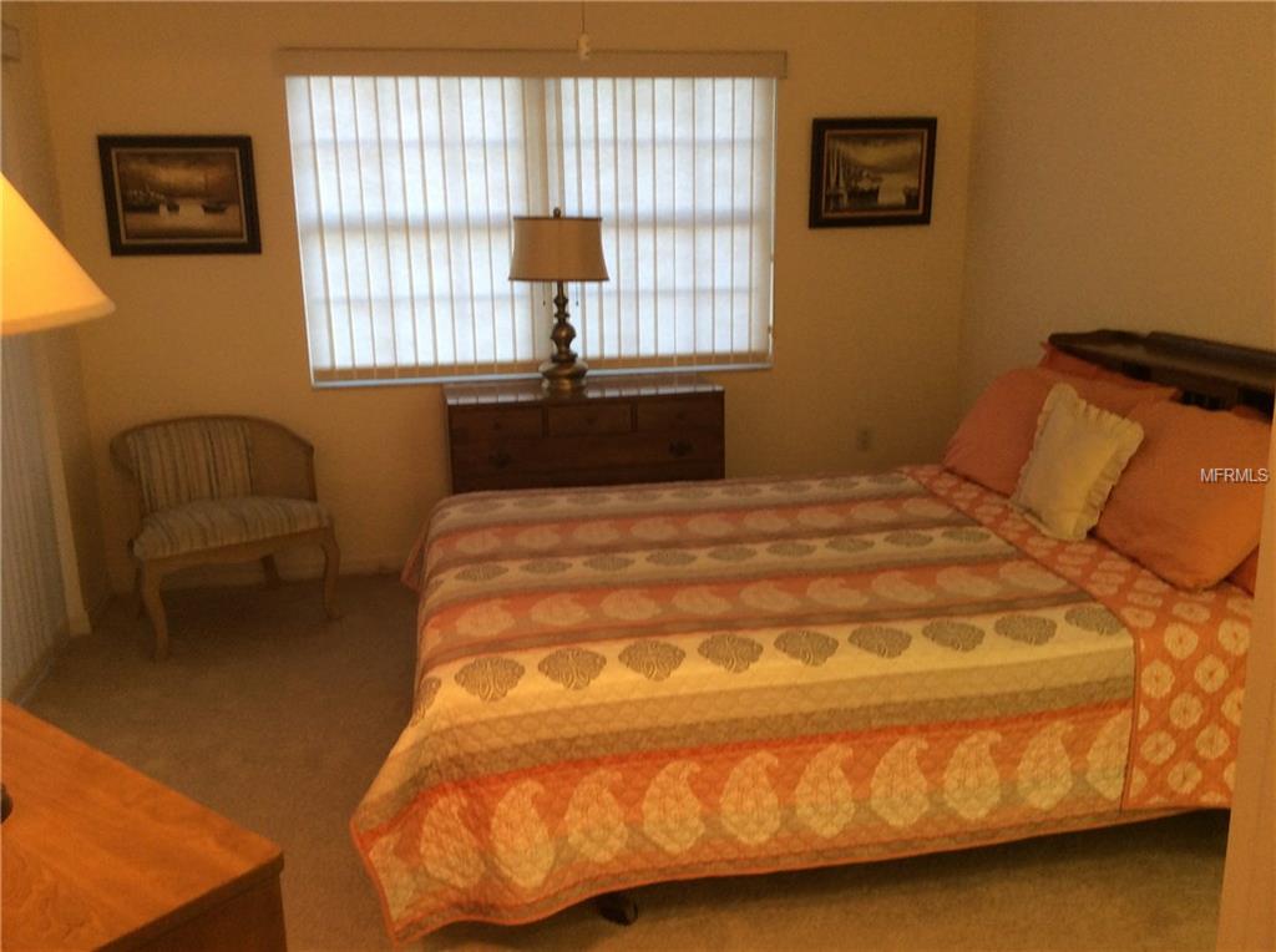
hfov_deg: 56.9
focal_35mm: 32
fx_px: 1177
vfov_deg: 44.0
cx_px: 638
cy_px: 476
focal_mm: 3.3
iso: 50
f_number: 2.4
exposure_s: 1/24
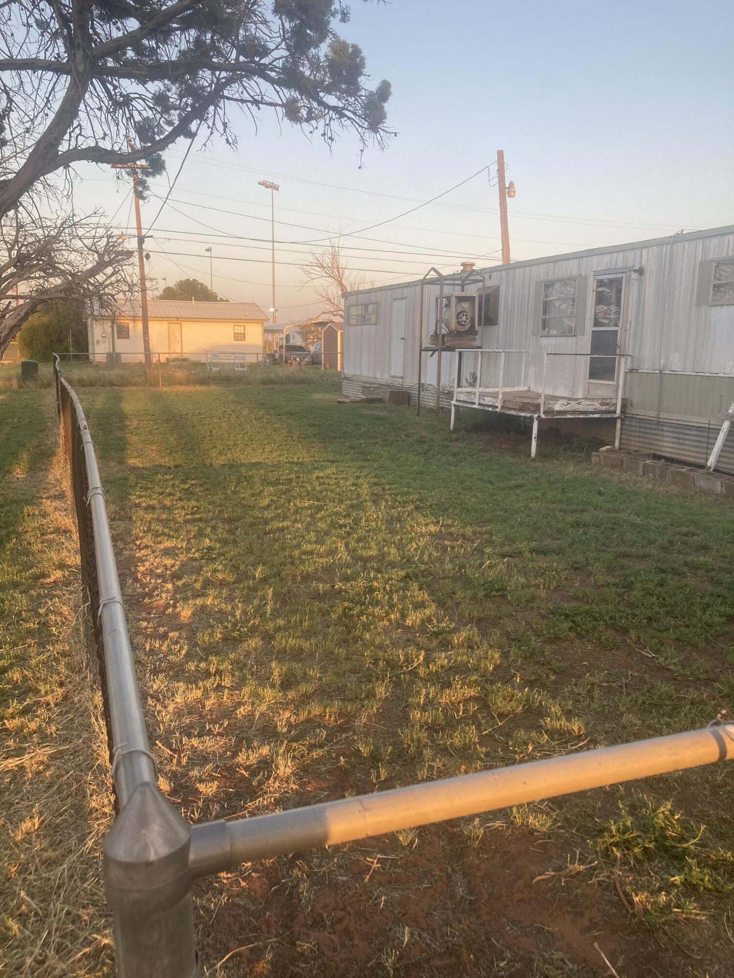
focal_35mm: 28
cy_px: 489
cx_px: 367
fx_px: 792
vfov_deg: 63.4
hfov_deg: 49.7
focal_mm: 3.99
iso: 20
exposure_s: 1/185
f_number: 1.8
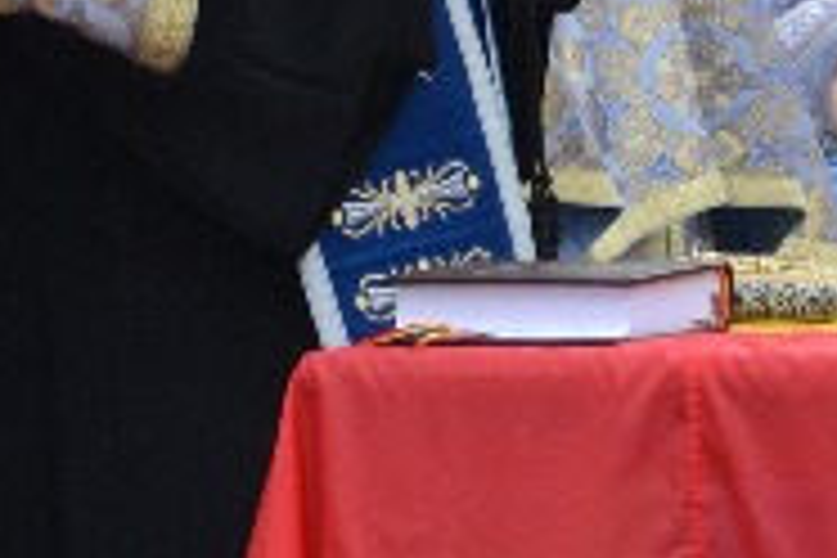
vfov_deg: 2.2
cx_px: 18
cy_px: 94
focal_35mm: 639
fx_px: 14856
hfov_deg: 3.2
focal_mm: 66
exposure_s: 1/200
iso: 500
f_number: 7.1
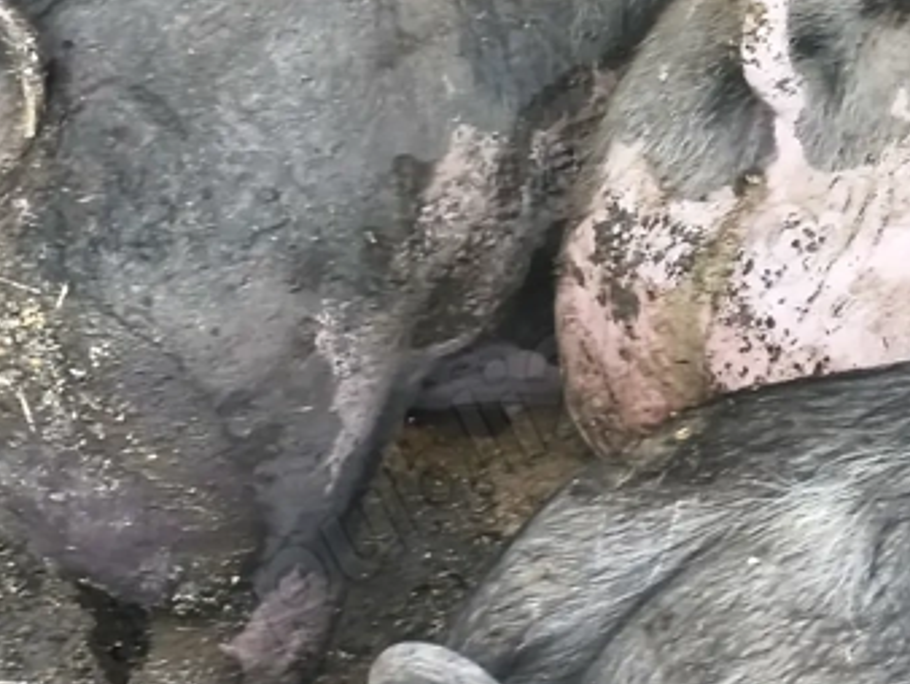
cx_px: 845
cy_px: 463
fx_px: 3578
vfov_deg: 10.9
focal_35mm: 136
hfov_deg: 14.3
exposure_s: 1/50
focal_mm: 6.14
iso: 800
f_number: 1.65
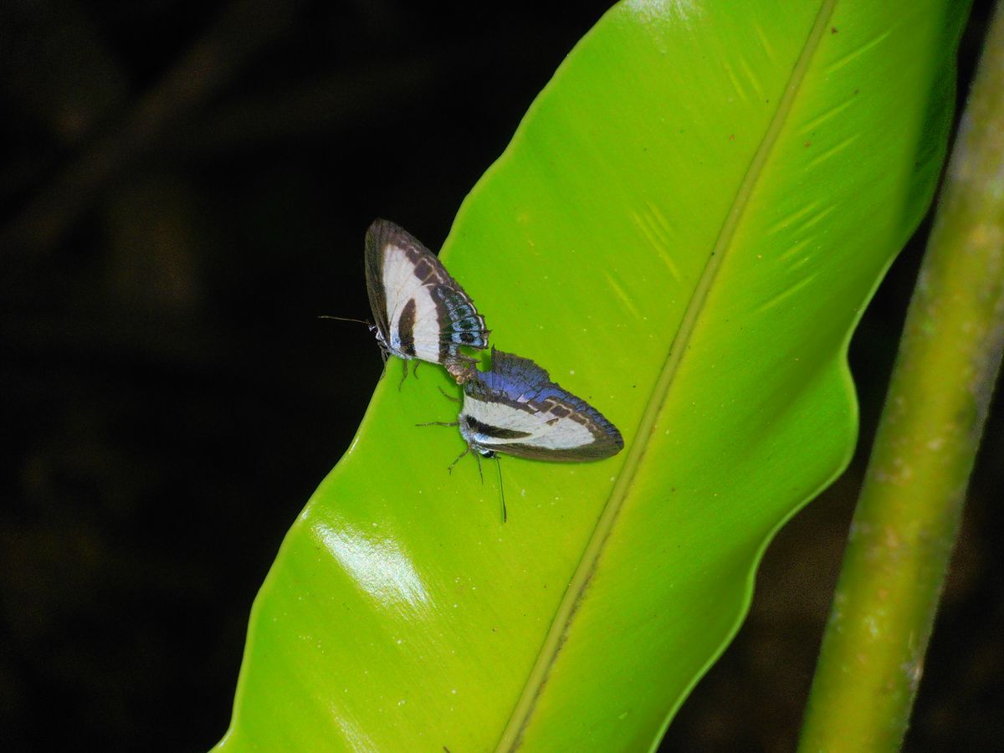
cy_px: 376
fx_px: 6961
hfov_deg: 8.2
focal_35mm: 240
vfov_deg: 6.2
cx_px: 502
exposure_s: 1/200
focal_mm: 42.54
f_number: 5.7
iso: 125
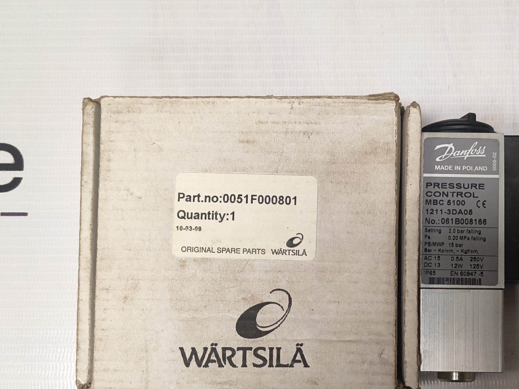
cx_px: 350
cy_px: 280
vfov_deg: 30.5
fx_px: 705
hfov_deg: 39.9
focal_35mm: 47
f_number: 1.8
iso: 348
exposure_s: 1/100
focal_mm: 5.56
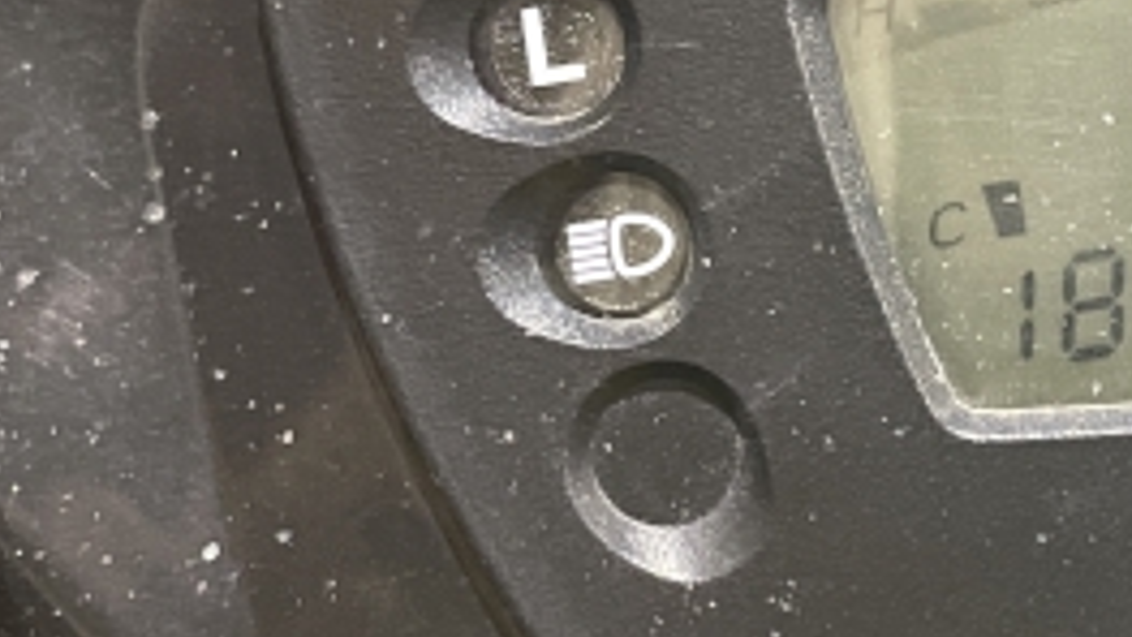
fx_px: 2582
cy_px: 103
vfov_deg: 14.0
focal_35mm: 86
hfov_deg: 23.4
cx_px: 1197
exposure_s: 1/30
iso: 500
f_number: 1.6
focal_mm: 4.2
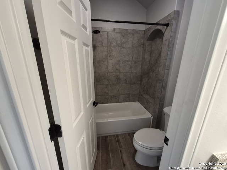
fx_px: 85
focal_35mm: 13
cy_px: 85
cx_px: 114
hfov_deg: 106.2
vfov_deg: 89.9
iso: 200
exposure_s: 1/60
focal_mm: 1.74
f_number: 2.2
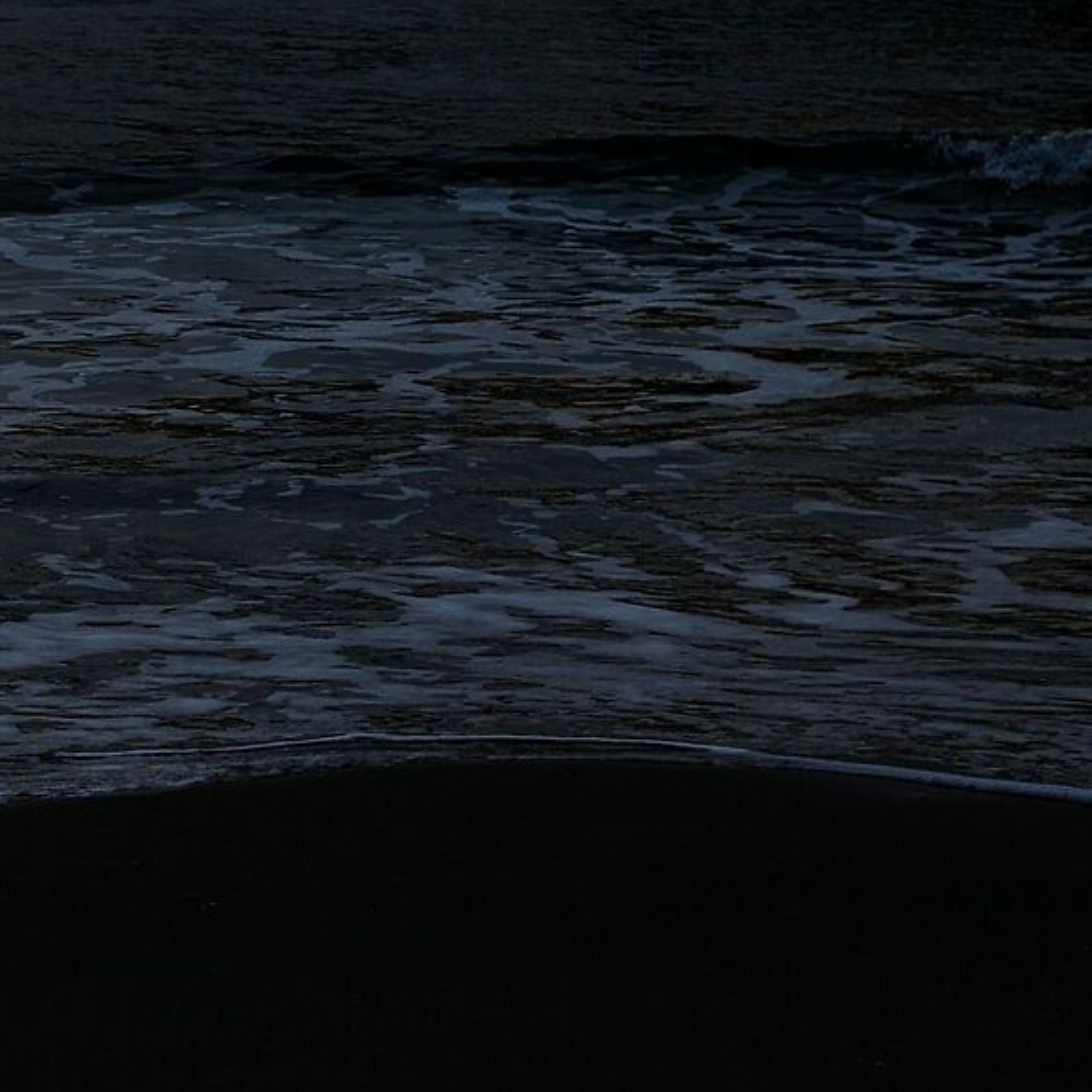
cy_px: -255
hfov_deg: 10.0
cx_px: -415
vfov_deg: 10.1
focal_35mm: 170
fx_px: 6067
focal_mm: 48
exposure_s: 1/400
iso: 100
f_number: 5.6
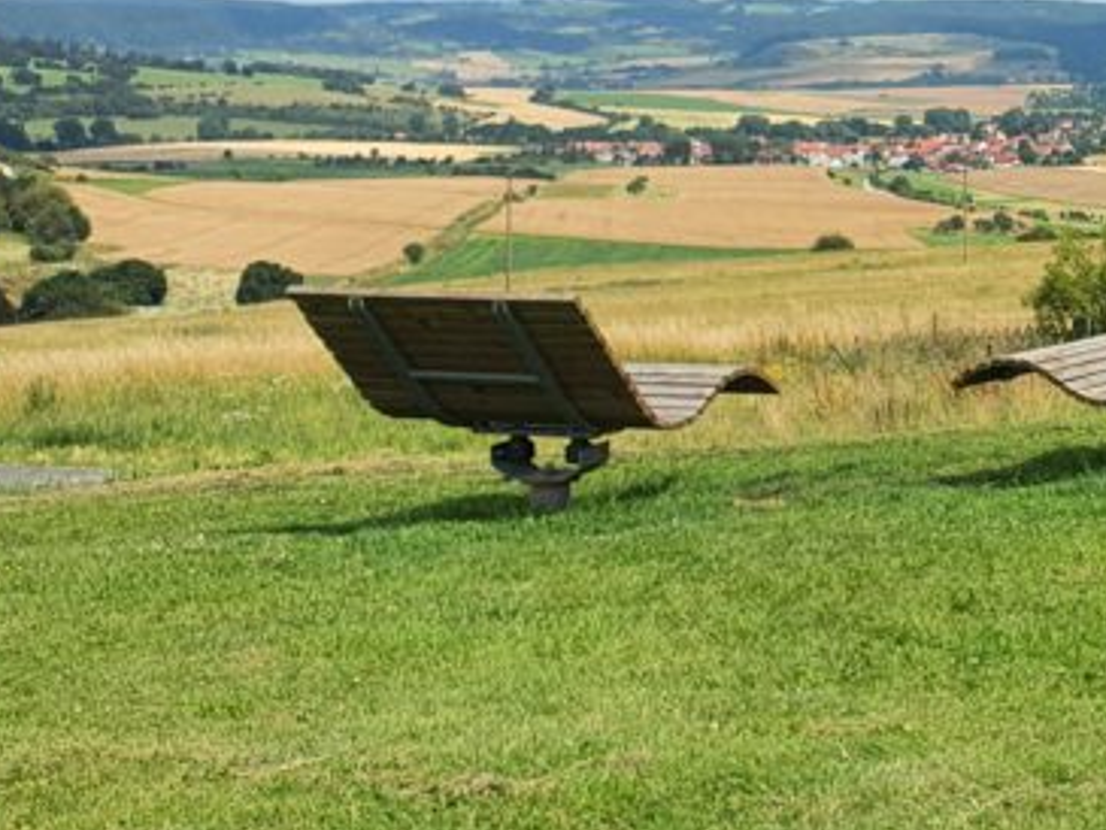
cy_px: 33
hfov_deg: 23.7
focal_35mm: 73
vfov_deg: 19.7
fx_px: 2333
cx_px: 1412
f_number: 2.4
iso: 50
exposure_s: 1/1372
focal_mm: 4.3
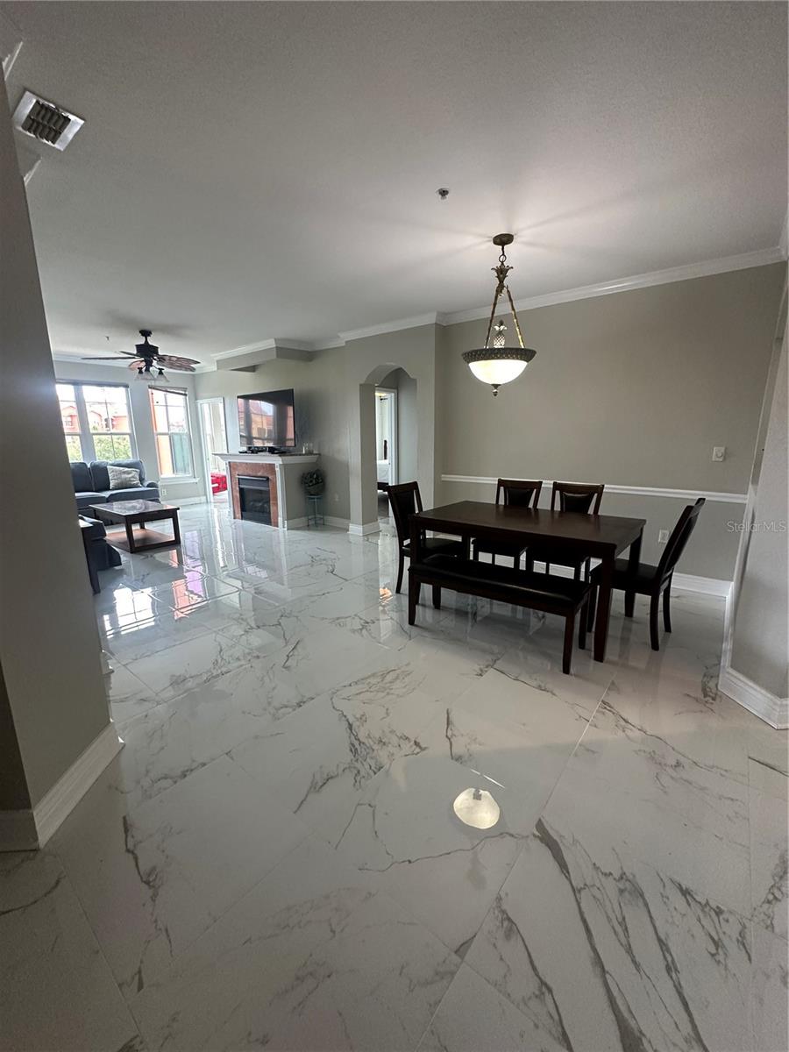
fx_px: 425
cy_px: 526
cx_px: 394
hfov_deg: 85.7
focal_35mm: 14
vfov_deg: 102.1
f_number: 2.2
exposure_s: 1/120
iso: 250
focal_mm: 2.22
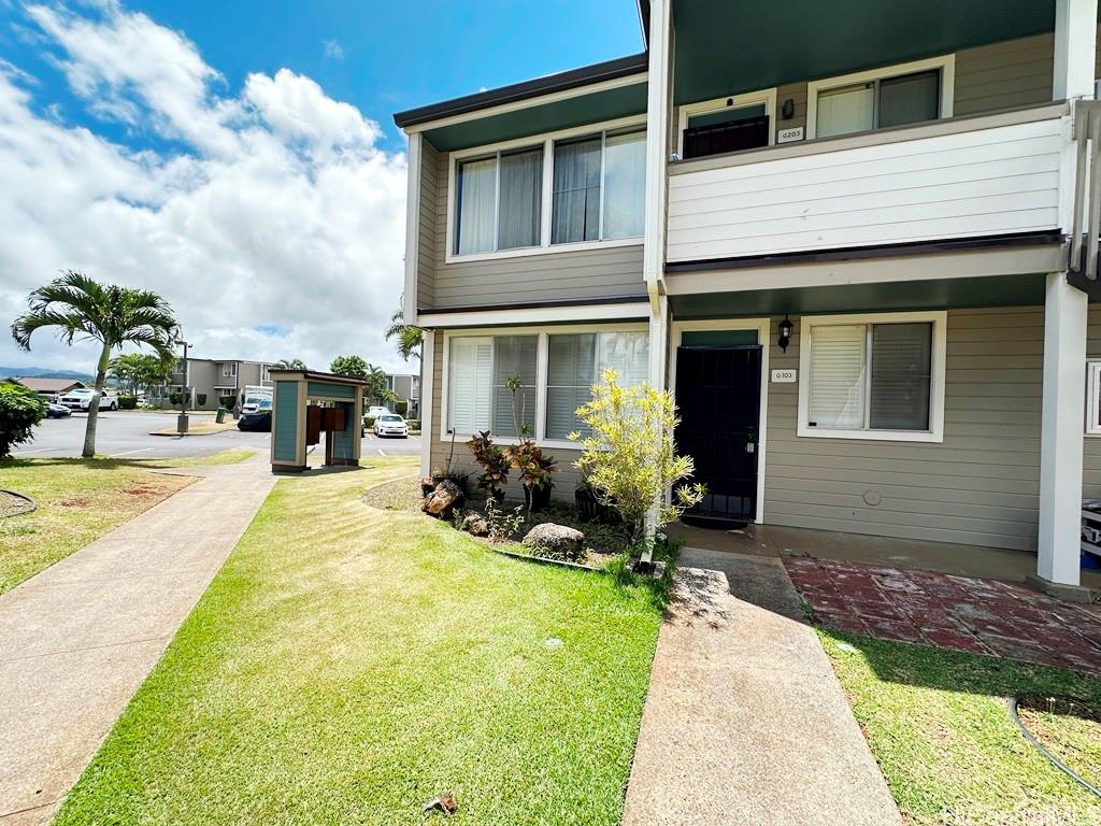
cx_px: 550
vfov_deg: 85.7
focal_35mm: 14
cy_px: 413
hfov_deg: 102.1
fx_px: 445
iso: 40
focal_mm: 2.22
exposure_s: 1/917
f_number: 2.2
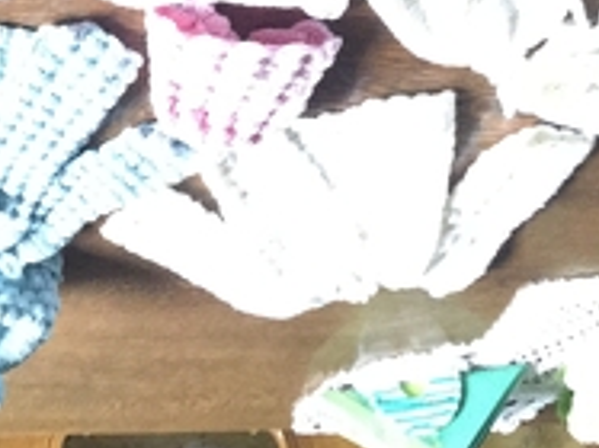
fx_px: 1003
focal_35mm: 58
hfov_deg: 32.5
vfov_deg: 24.6
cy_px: 67
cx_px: 139
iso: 800
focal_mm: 3.3
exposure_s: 1/15
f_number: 2.4
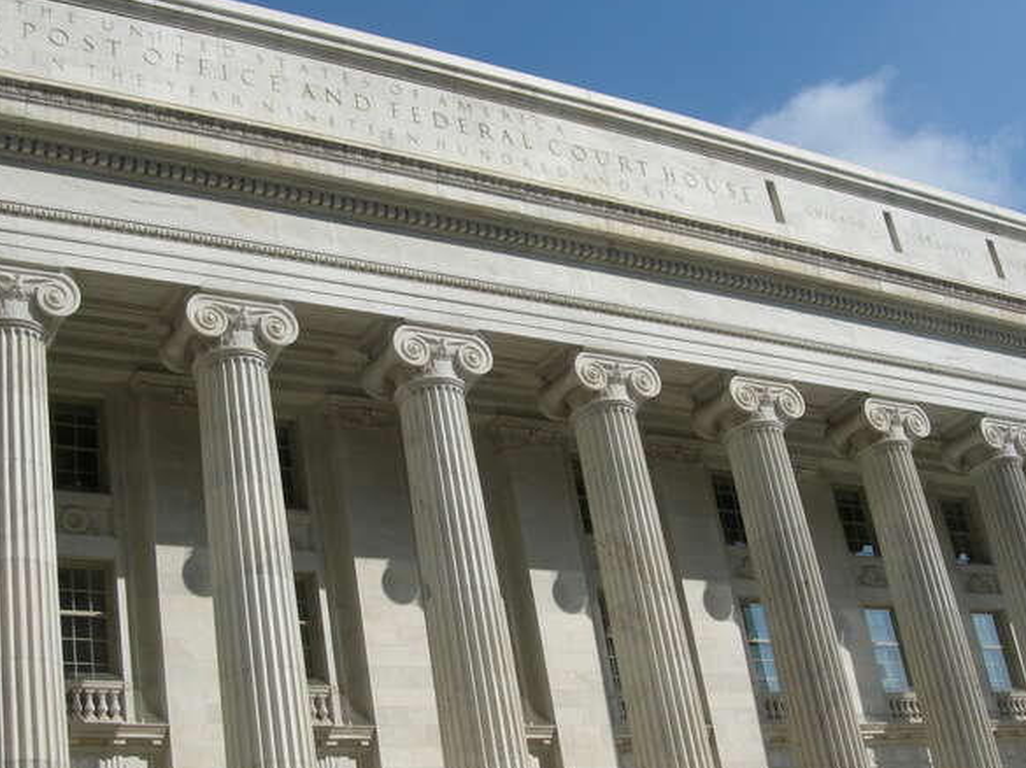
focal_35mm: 52
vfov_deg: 27.9
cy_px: 465
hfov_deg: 36.8
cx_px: 465
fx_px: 1540
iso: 50
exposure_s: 1/920
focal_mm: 7.8
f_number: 4.8
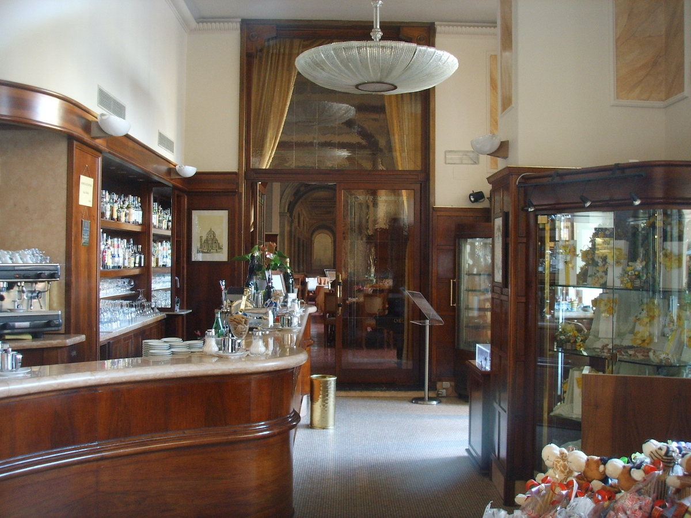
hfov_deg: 47.9
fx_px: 779
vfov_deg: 36.8
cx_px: 346
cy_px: 259
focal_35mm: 39
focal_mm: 6.6
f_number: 3.5
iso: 150
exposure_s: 1/3
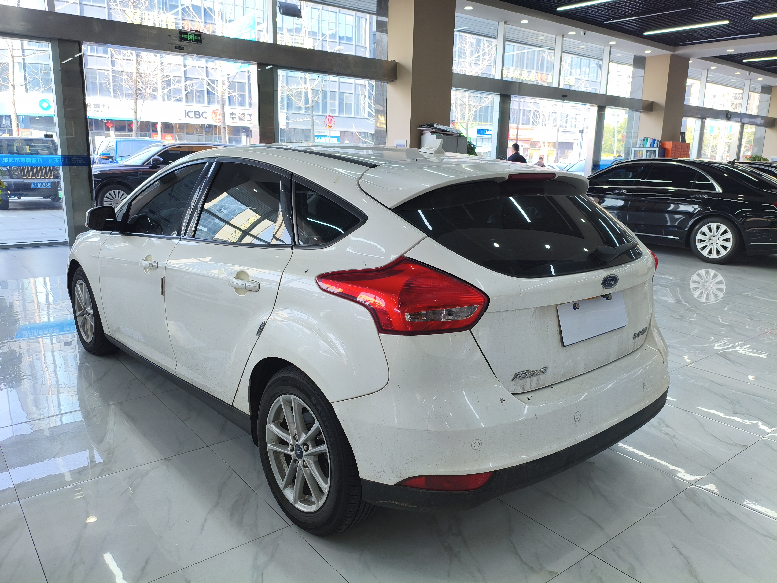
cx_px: 388
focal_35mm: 26
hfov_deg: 67.3
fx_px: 584
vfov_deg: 53.1
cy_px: 292
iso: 50
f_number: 1.5
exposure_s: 1/151
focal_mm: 4.94
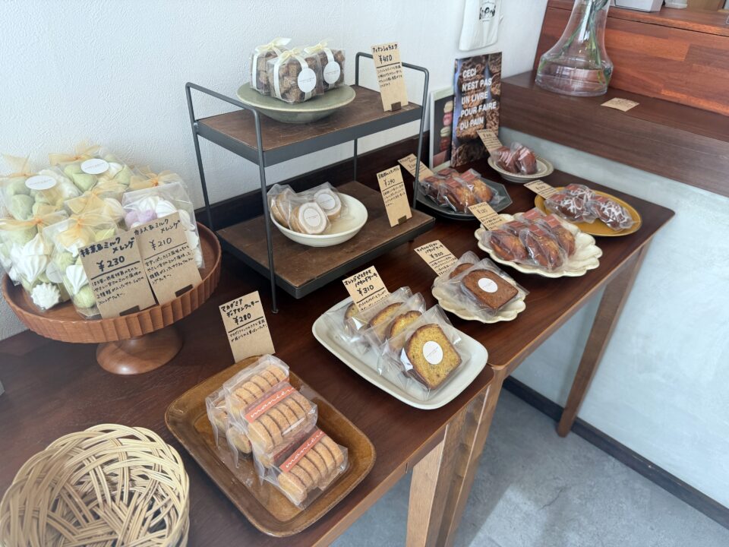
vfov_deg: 56.8
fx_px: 505
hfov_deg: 71.6
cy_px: 274
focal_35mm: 24
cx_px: 364
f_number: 1.78
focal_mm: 6.76
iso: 100
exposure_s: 1/370
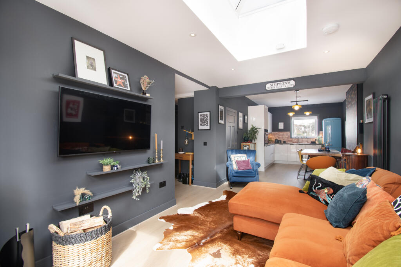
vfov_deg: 77.3
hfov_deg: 100.4
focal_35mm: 15
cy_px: 134
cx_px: 200
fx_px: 167
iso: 320
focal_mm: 10
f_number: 8
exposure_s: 1/30
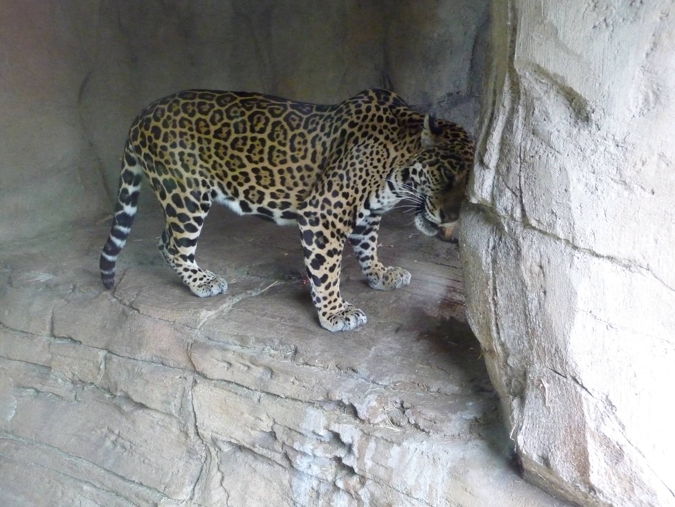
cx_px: 338
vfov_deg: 36.0
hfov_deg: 46.8
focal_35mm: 40
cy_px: 254
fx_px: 780
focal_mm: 6.7
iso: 800
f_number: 3.9
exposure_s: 1/50
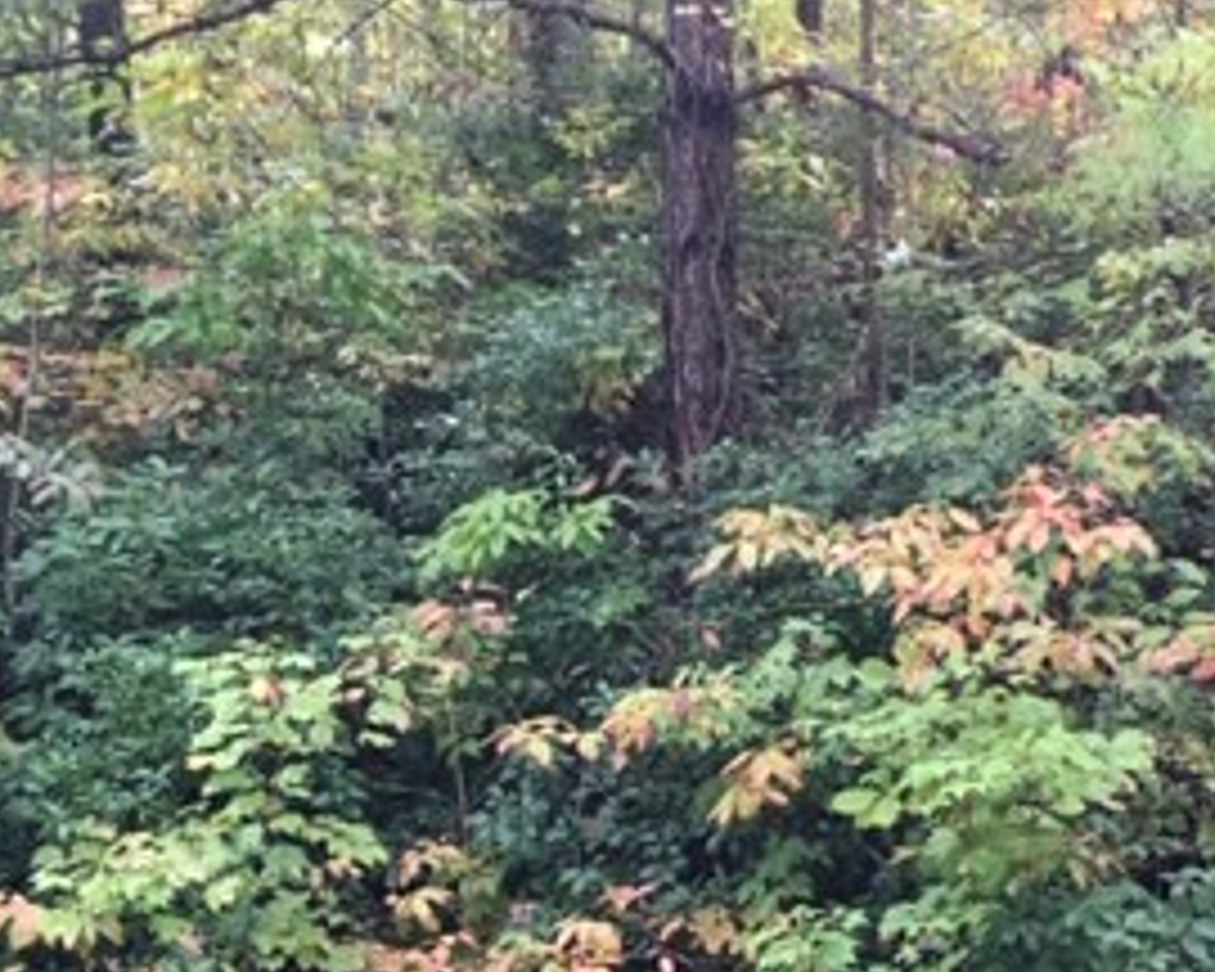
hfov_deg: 27.9
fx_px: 2409
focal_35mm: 67
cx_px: 904
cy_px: 770
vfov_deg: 22.5
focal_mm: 4.15
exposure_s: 1/60
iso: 32
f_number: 2.2
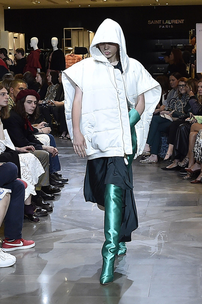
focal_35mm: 29
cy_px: 152
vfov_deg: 63.7
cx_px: 101
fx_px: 244
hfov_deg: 44.9
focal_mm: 29
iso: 2000
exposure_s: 1/500
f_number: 5
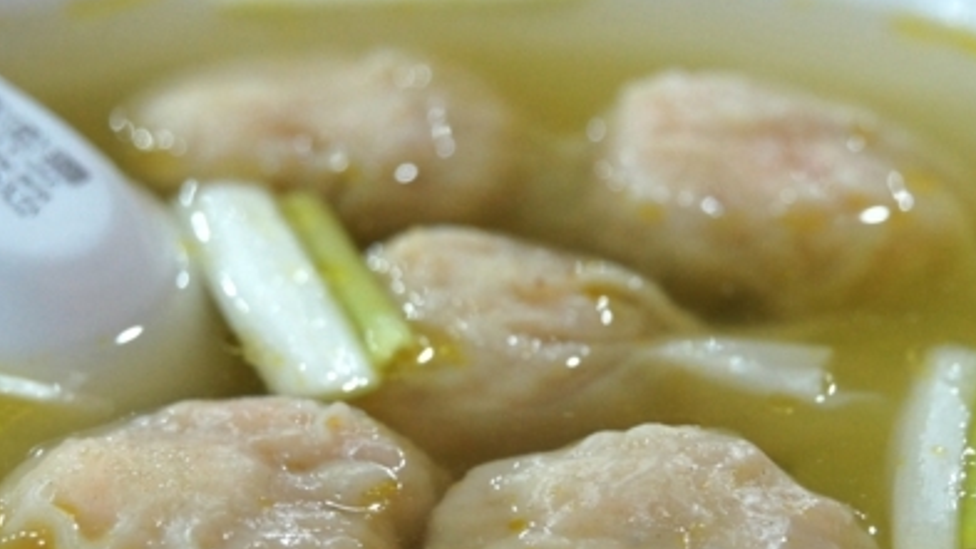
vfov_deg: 6.9
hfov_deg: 12.3
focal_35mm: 175
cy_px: 309
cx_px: 492
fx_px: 4523
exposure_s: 1/40
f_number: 5.6
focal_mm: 73
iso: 1600
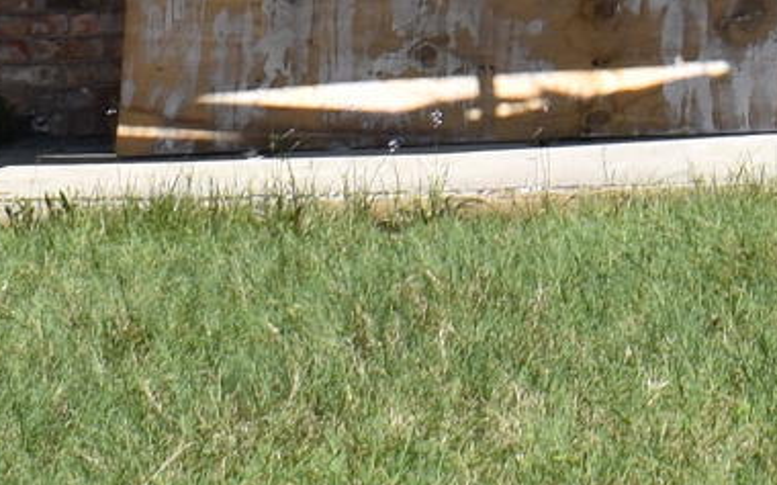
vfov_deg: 3.8
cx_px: 2055
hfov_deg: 5.9
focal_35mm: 338
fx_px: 7153
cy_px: -870
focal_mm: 28
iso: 100
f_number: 8
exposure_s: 1/250
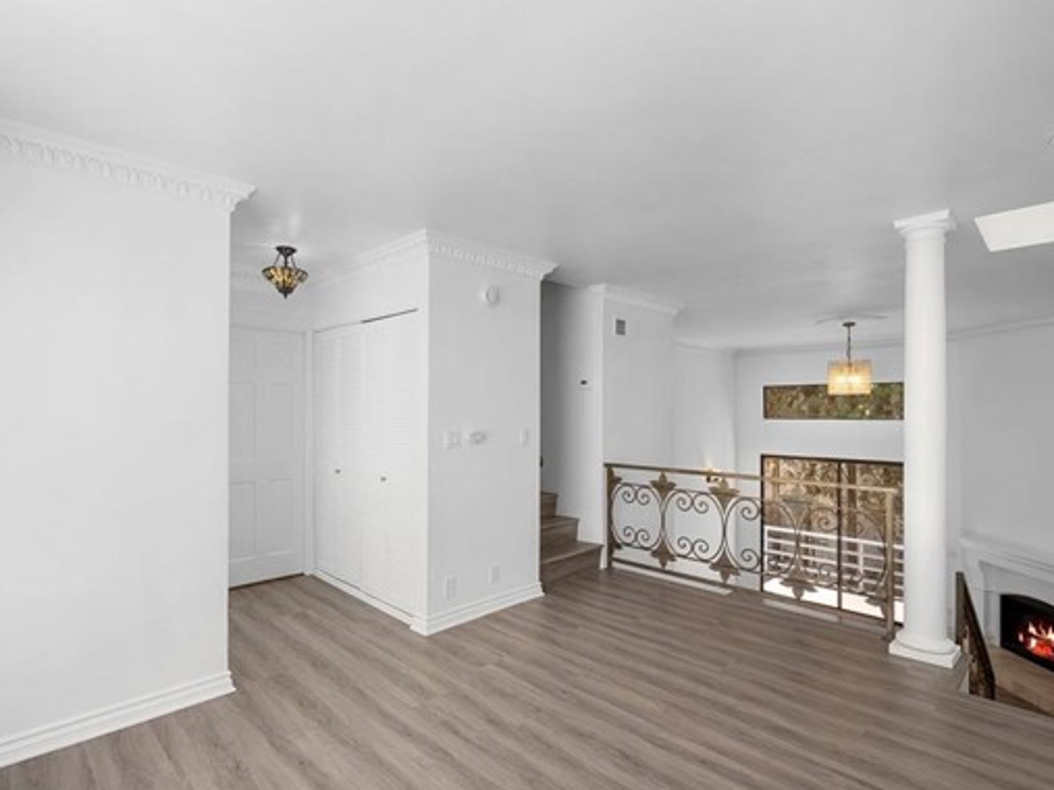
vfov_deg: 72.7
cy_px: 412
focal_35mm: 18
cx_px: 493
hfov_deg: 88.9
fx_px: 536
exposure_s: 1/6
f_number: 8
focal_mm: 14.5
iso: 125
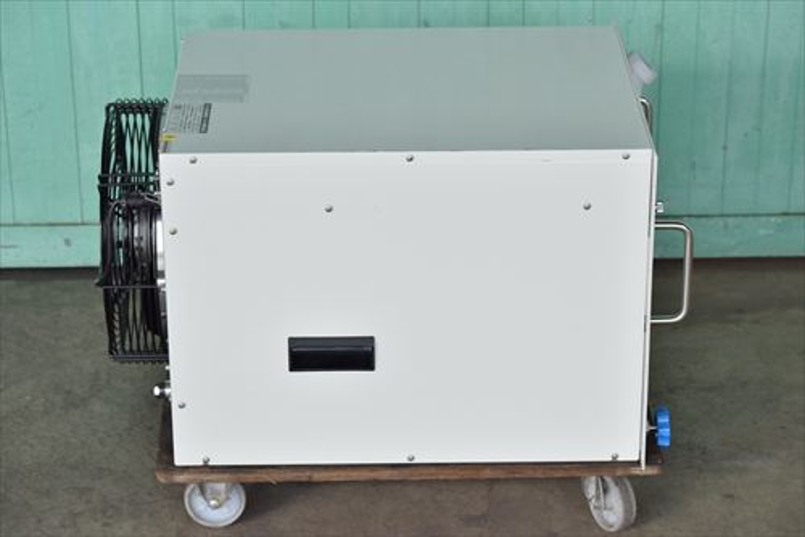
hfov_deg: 21.9
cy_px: 268
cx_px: 402
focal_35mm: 93
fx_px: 2081
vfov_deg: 14.7
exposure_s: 1/640
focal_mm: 62
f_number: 6.3
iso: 1250
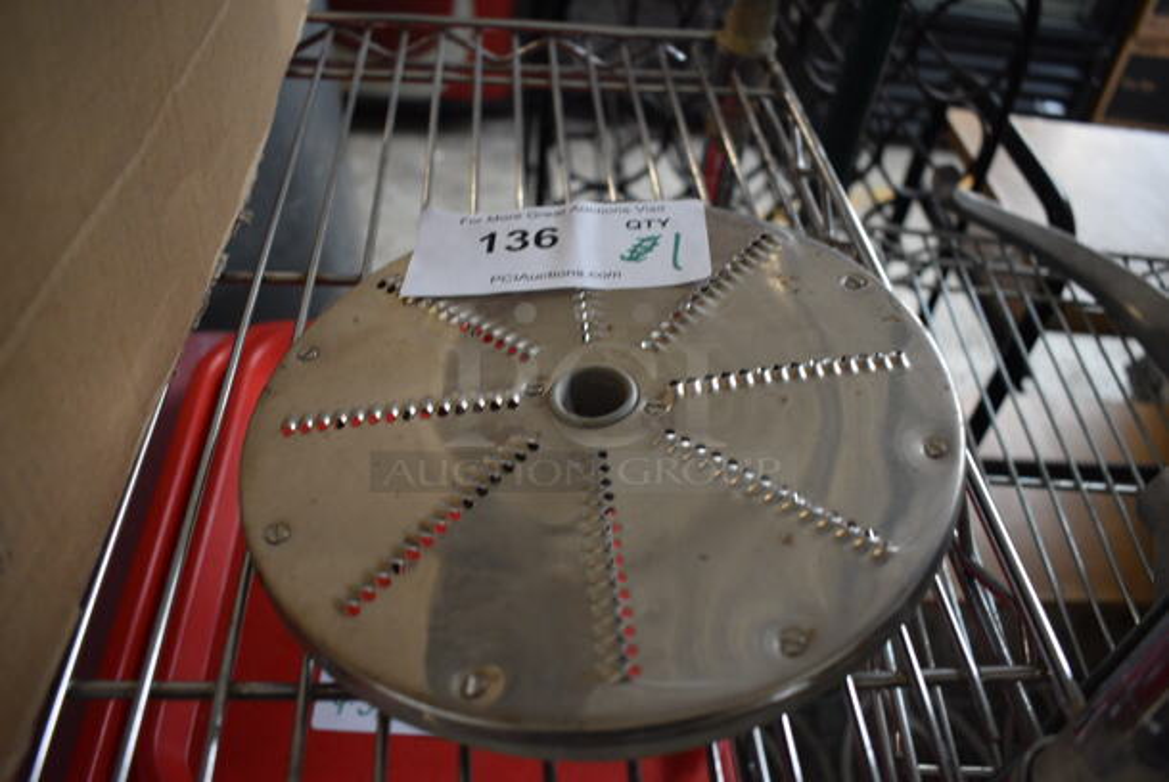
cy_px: 391
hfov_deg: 61.9
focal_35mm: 30
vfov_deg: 43.7
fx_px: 975
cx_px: 584
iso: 800
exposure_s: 1/200
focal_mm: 20
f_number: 3.5
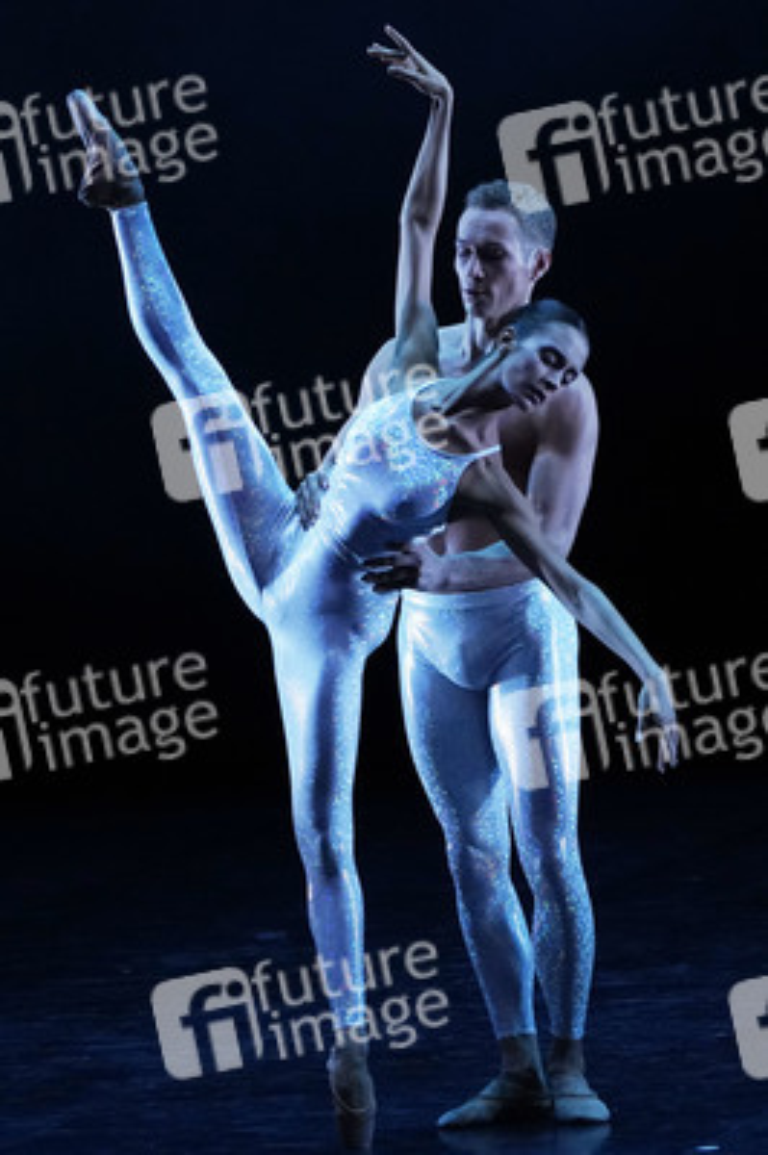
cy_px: 578
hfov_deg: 4.7
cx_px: 384
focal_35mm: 291
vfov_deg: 7.1
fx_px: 9327
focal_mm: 291
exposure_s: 1/320
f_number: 6.3
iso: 6400
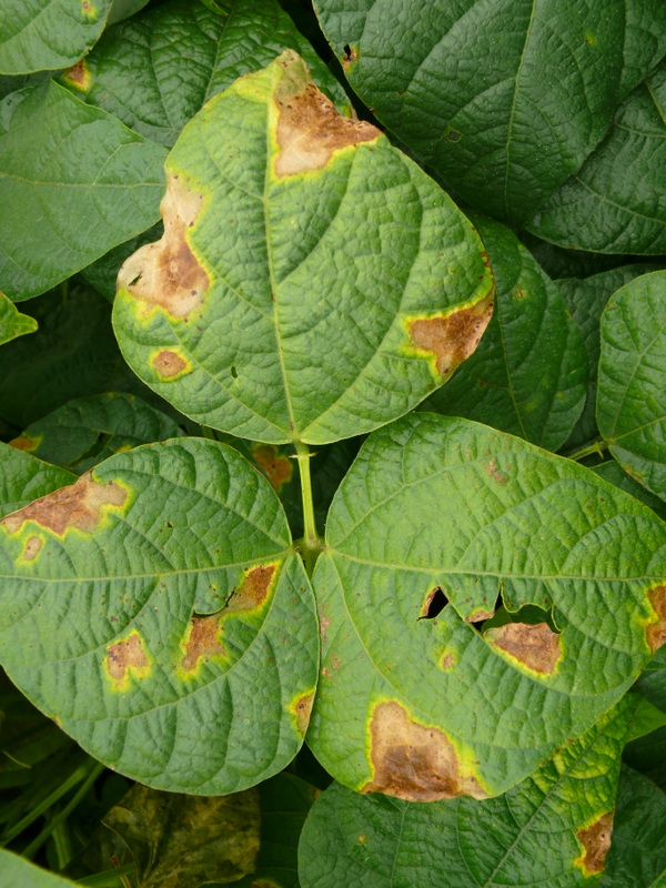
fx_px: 1000
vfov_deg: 47.9
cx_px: 333
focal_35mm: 39
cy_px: 444
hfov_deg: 36.8
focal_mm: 8.2
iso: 100
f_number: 2.8
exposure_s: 1/80
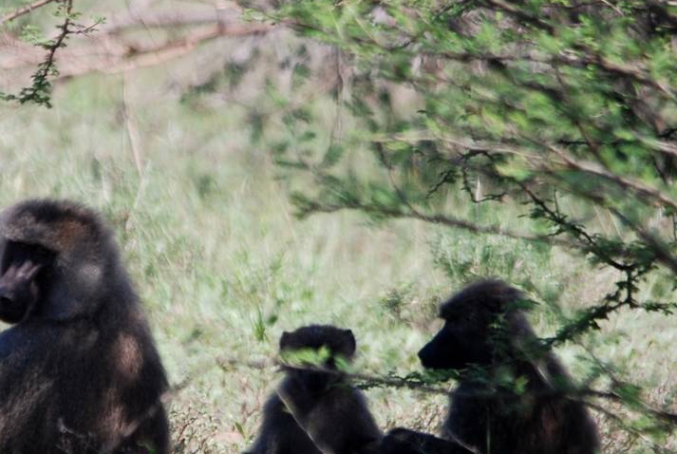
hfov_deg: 1.2
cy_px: 198
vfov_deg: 0.8
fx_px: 31683
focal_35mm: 1682
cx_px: -38
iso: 320
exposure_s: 1/500
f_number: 6.3
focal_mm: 500
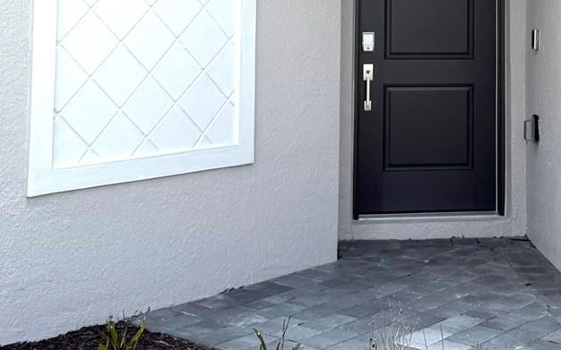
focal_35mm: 65
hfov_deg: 30.6
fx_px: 994
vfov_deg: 19.2
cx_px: 466
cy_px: -34
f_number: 1.78
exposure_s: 1/6711
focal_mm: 6.76
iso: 100
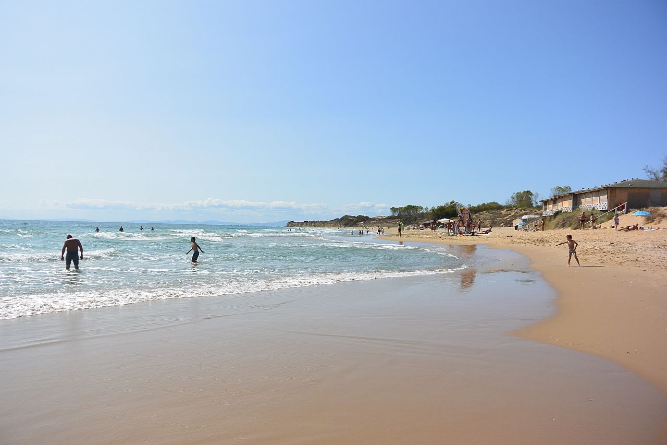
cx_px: 334
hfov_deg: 67.4
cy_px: 222
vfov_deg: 47.9
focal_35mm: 27
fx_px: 500
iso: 160
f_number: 5.6
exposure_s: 1/2000
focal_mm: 10
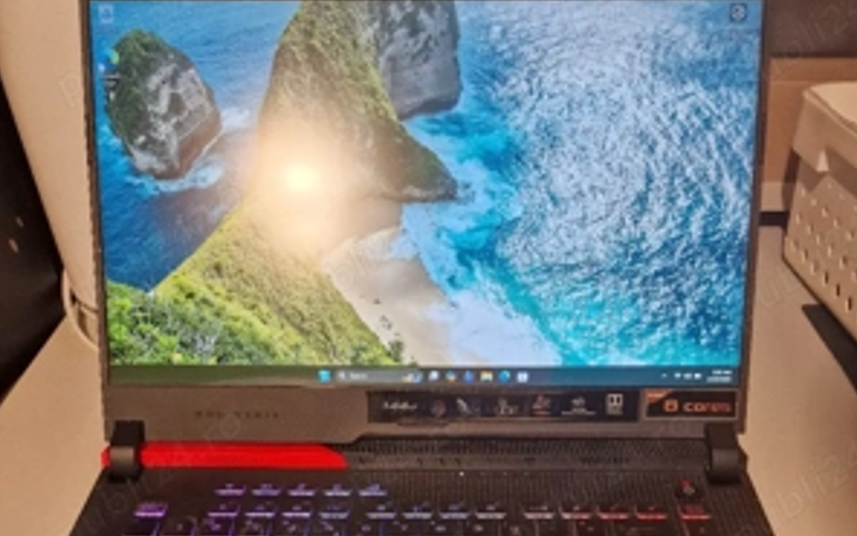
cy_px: 516
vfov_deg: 35.3
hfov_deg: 58.1
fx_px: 771
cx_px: 431
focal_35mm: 33
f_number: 1.8
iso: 400
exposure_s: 1/100
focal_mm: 6.4
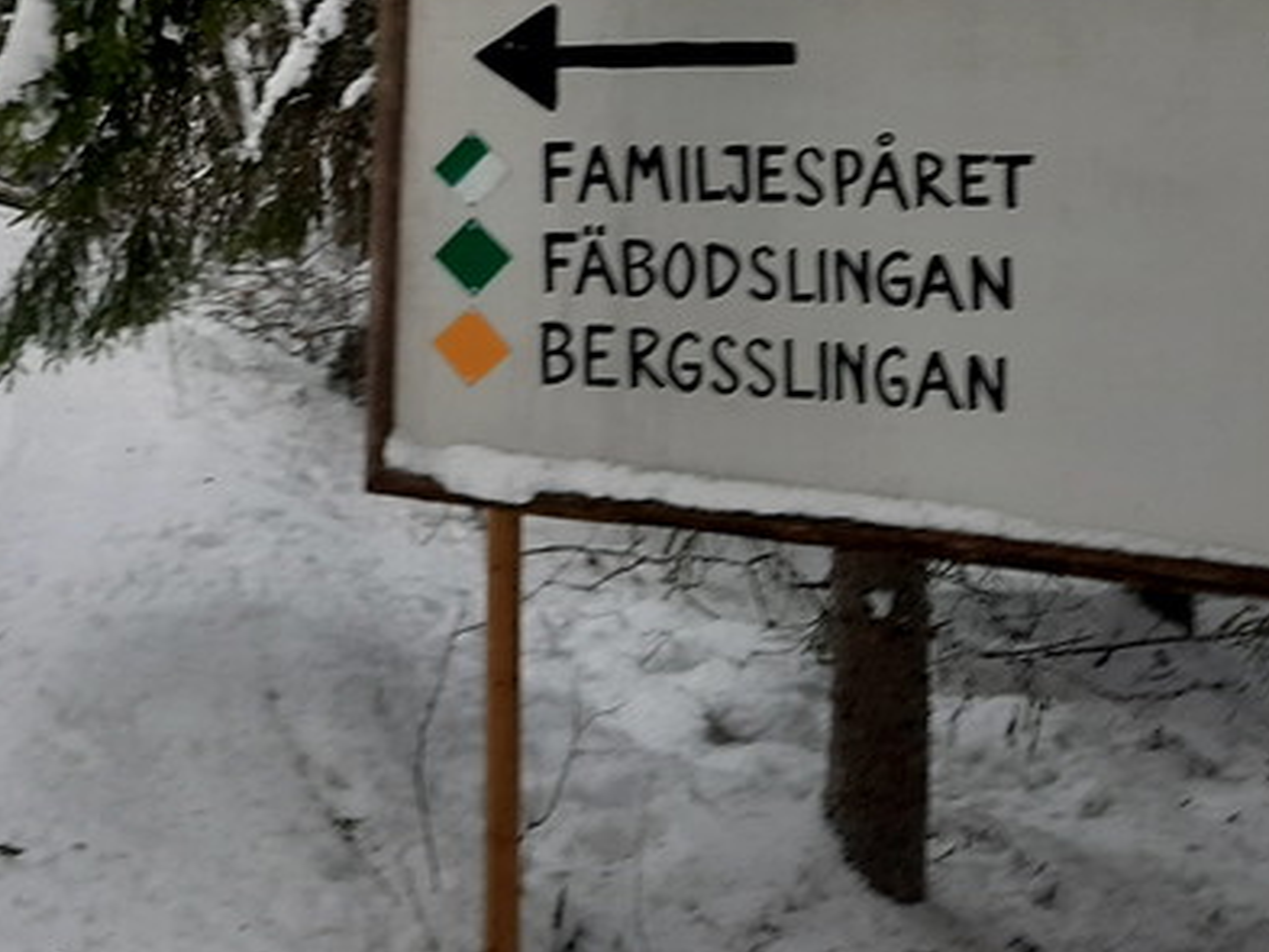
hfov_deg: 30.3
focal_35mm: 61
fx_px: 2237
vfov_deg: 23.3
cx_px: 126
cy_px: 58
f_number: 2
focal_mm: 4.6
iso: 50
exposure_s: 1/33
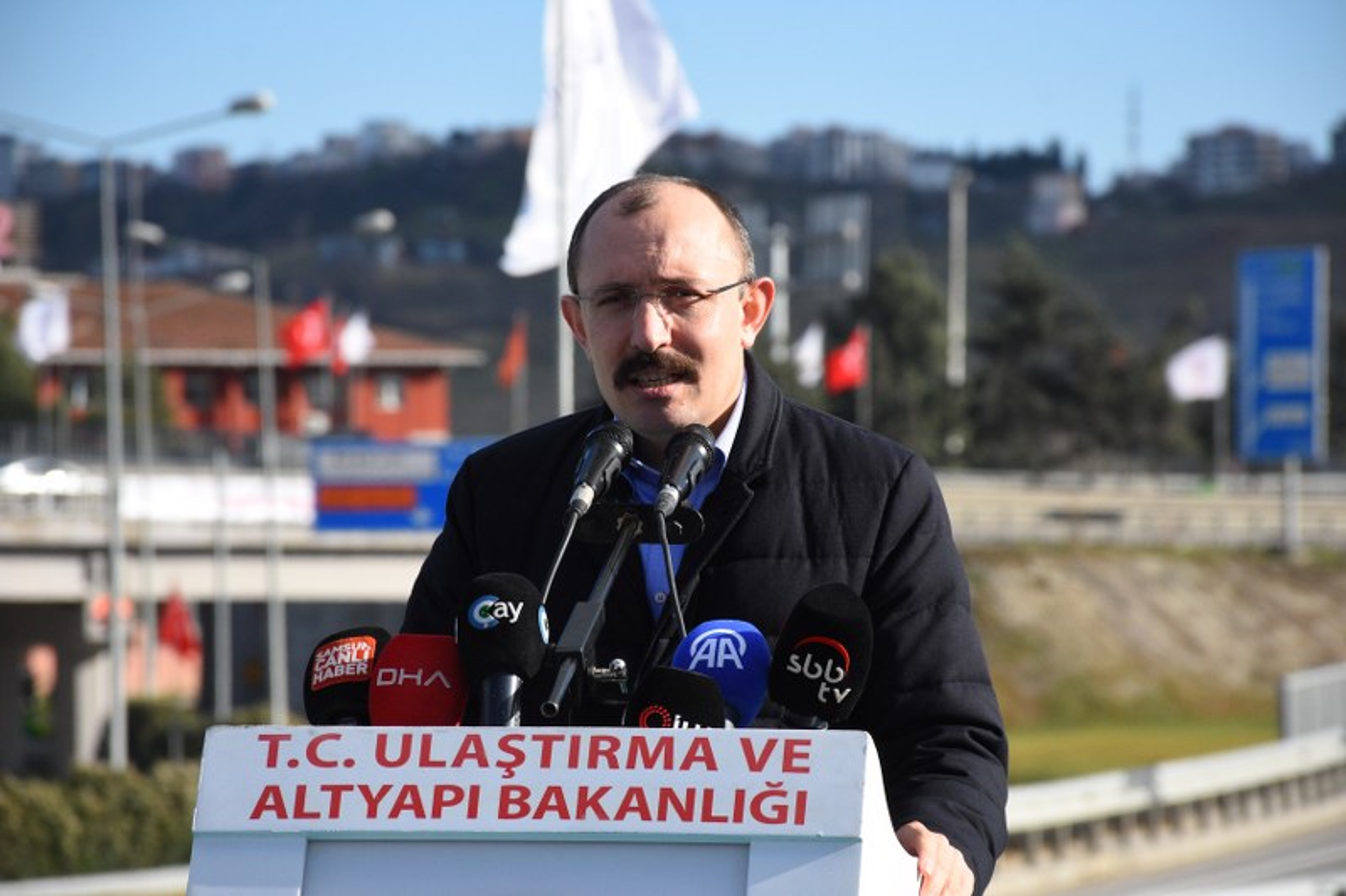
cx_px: 673
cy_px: 448
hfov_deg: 9.8
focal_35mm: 210
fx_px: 7850
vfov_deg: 6.5
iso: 1000
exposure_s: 1/2500
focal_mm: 140
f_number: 8
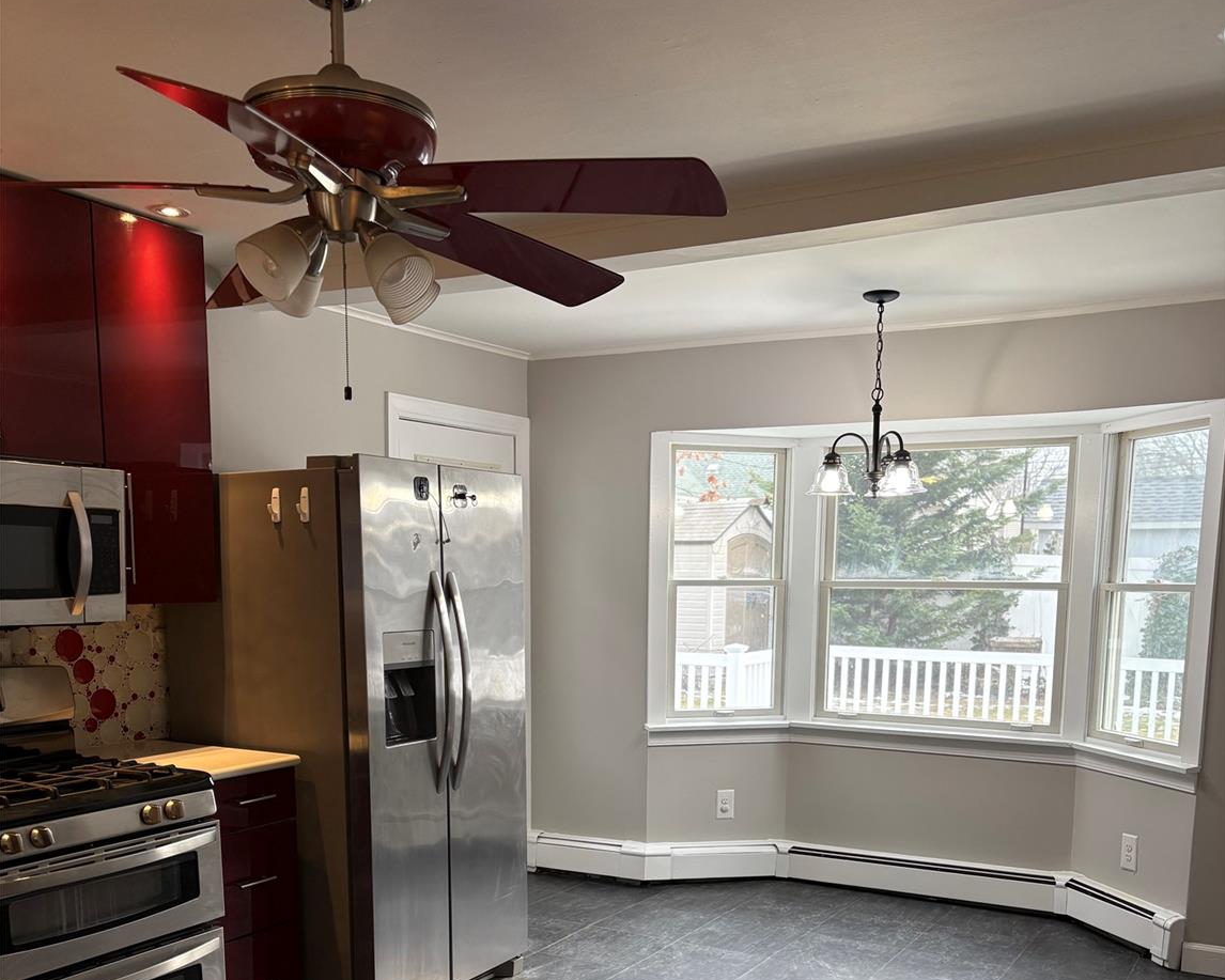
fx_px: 1233
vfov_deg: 41.8
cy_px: 756
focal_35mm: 34
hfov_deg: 52.8
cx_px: 615
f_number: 1.6
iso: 100
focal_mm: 5.96
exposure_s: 1/120
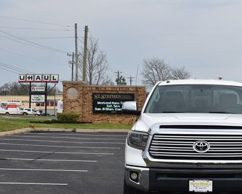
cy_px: 114
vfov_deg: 17.9
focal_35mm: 86
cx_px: 205
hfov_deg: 21.9
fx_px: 614
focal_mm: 35
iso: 100
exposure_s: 1/250
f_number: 8
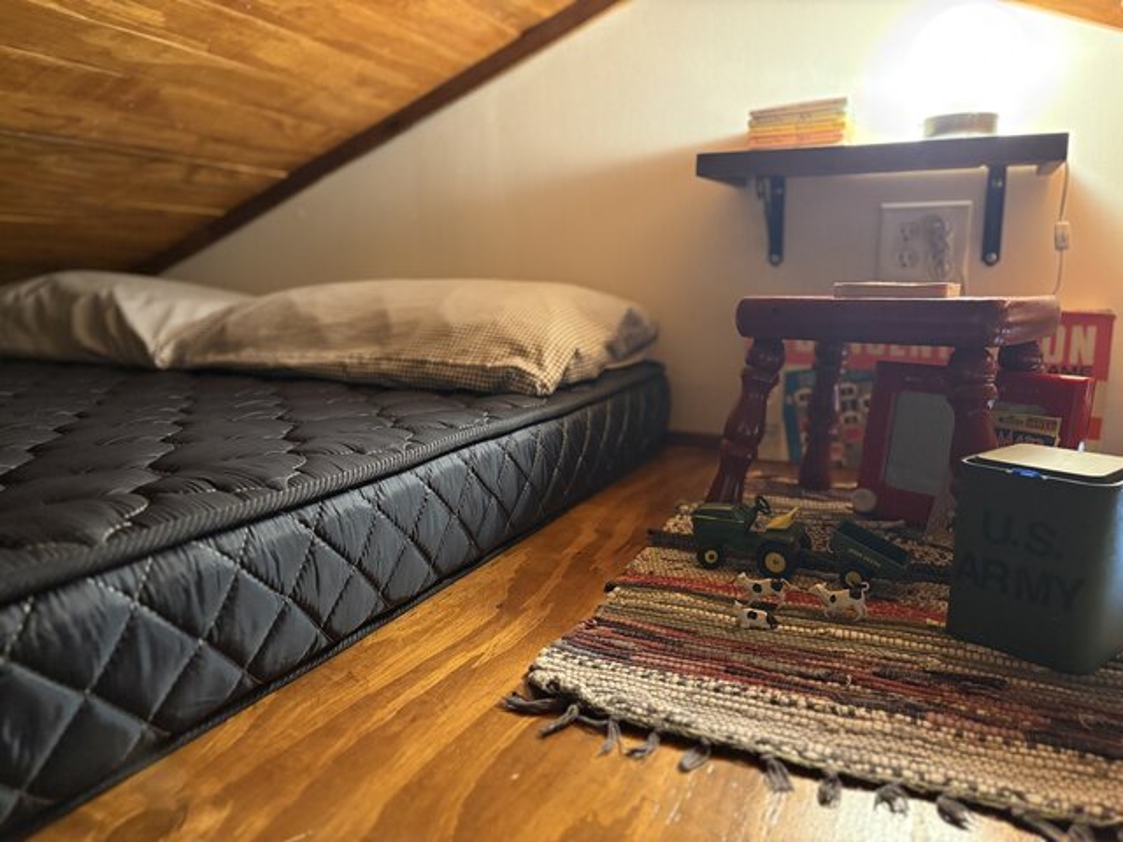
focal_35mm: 26
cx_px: 562
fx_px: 843
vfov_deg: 53.1
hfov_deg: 67.3
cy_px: 421
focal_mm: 5.96
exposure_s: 1/30
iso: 640
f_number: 1.6
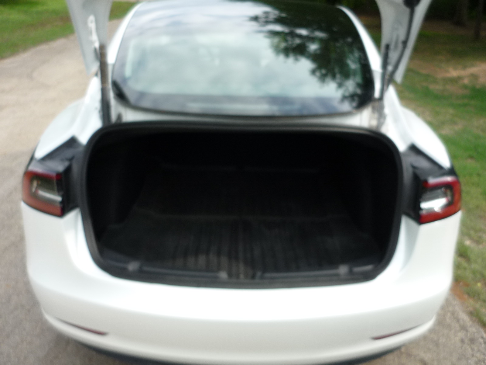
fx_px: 463
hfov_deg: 55.4
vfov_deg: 42.9
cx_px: 243
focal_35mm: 33
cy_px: 182
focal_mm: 5.5
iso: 100
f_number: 2.8
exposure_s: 1/400
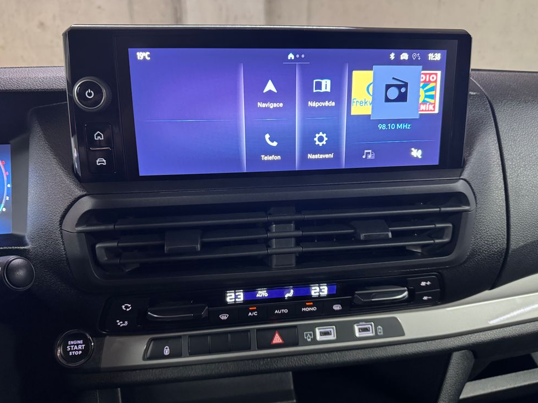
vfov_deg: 54.9
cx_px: 269
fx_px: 389
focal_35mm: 25
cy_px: 205
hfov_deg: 69.4
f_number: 1.78
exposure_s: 1/50
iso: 640
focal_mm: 6.76
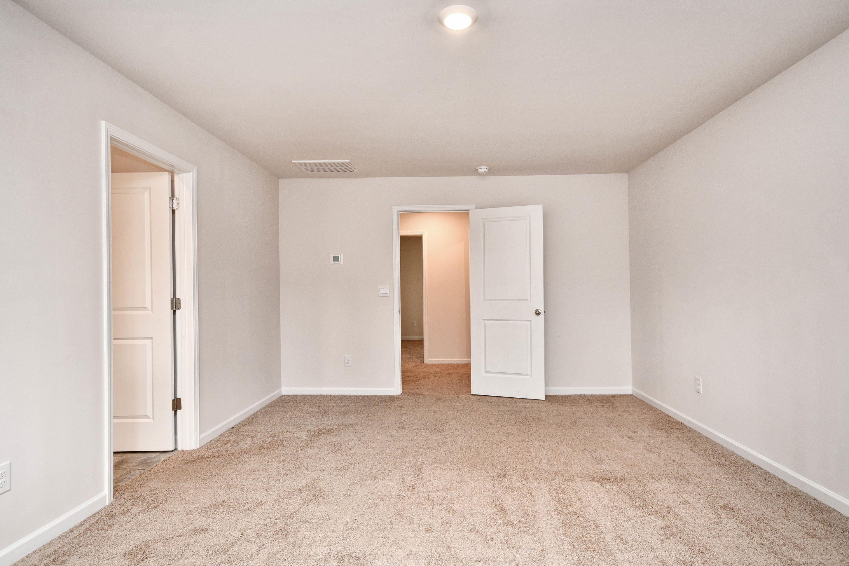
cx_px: 410
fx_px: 448
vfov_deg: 64.6
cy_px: 279
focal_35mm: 19
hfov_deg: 86.9
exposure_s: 1/25
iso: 400
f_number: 7.1
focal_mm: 12
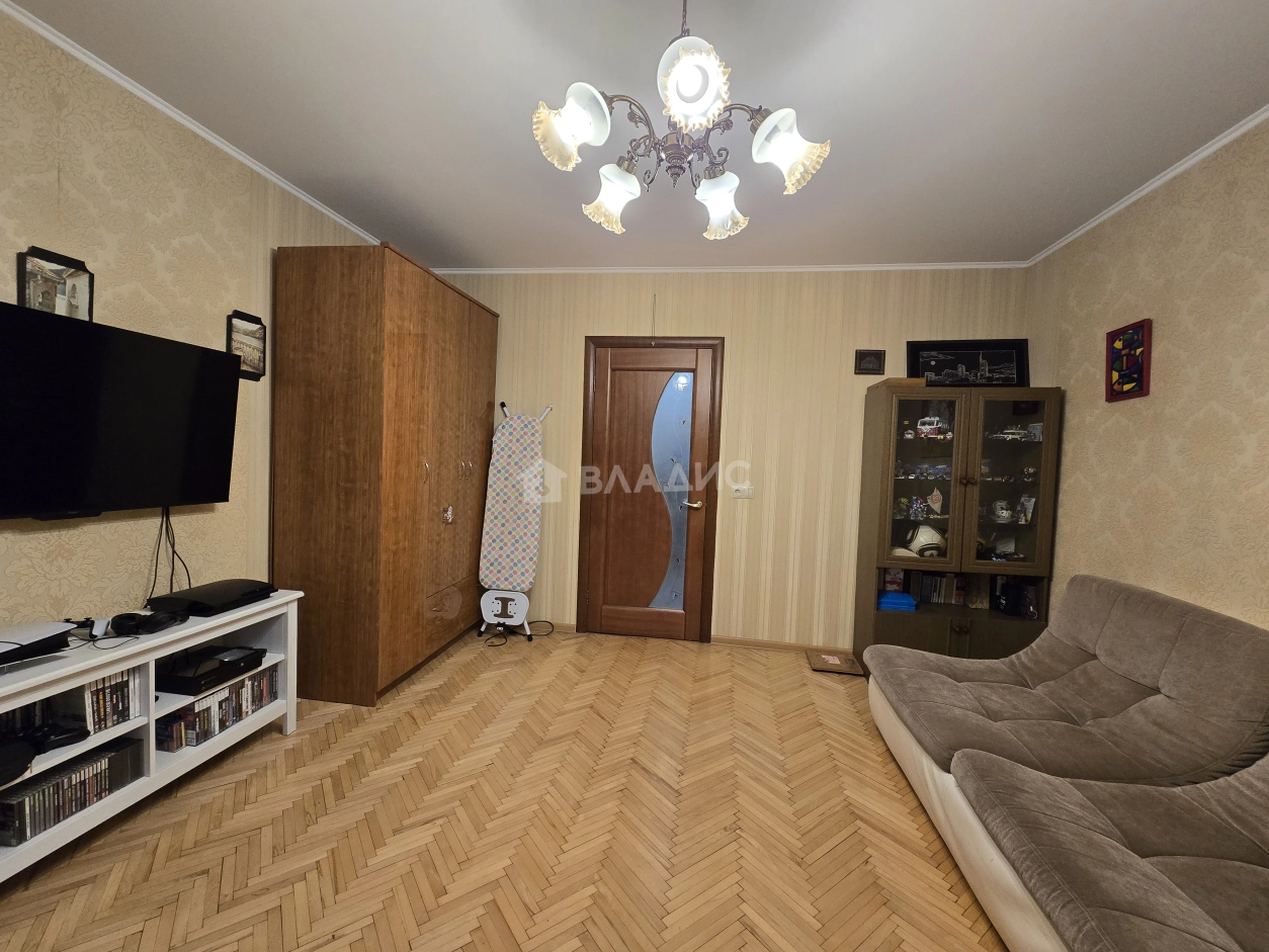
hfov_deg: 106.2
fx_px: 477
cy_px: 476
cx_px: 634
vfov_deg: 89.9
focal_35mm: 13
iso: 250
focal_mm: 2.2
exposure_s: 1/50
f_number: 2.2
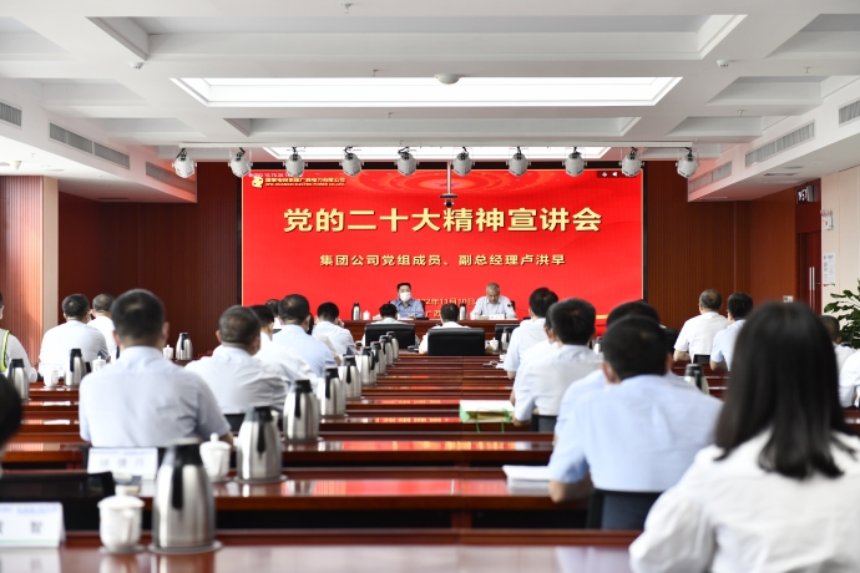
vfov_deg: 19.5
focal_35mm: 70
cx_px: 430
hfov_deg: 28.8
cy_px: 286
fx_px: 1672
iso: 640
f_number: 4
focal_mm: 70
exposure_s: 1/160
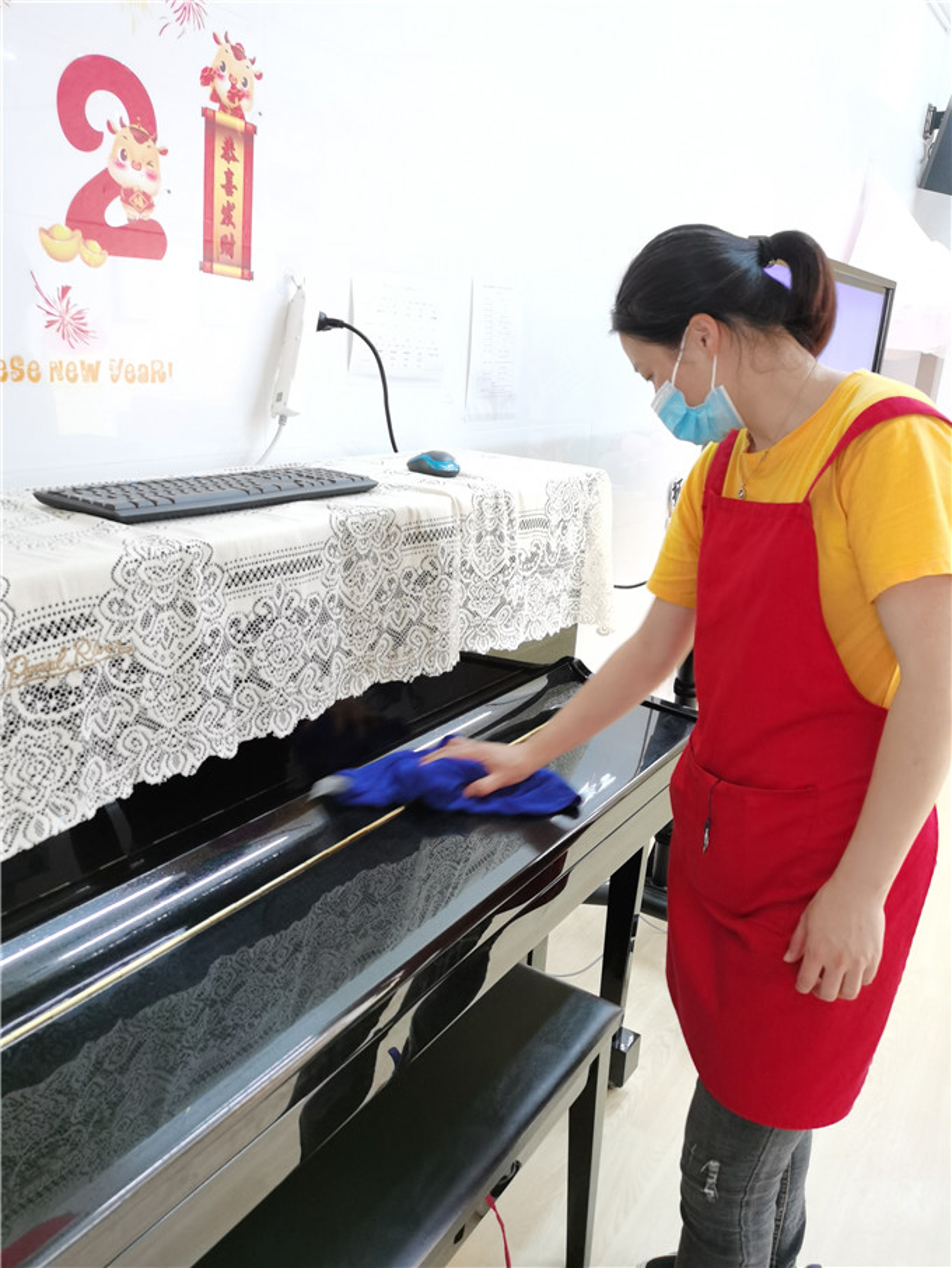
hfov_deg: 48.2
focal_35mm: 29
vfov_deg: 61.6
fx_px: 1063
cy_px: 634
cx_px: 476
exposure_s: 1/50
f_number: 1.8
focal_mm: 5.58
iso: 250
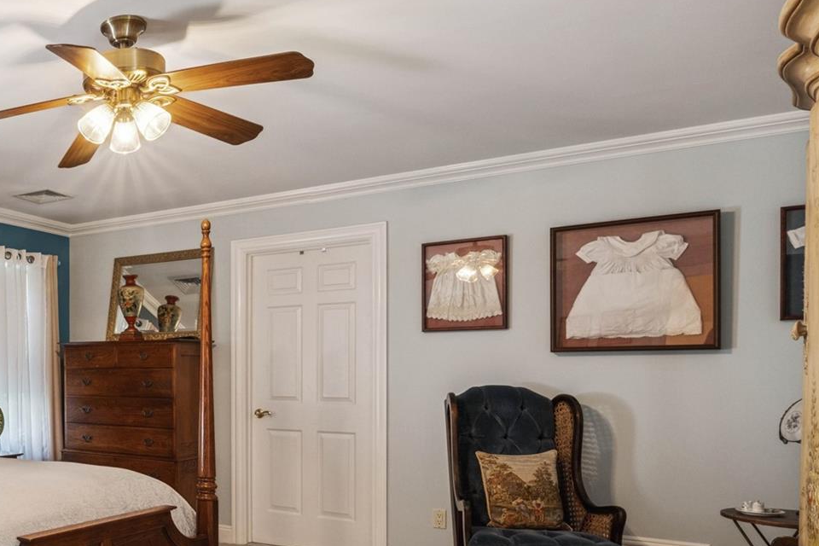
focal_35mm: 32
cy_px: 394
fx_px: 728
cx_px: -24
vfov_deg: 40.2
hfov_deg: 47.3
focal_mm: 15
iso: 640
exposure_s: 1/4
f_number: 14
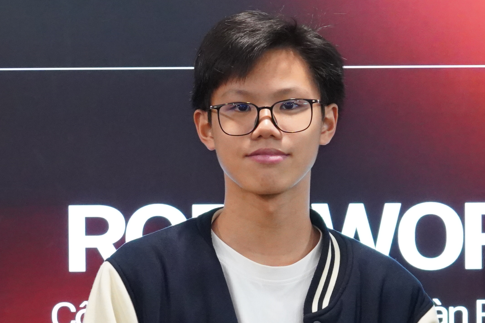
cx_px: 331
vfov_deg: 4.4
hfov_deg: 6.6
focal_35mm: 313
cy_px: 348
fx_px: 4216
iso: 8000
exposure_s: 1/125
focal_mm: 112
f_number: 6.3
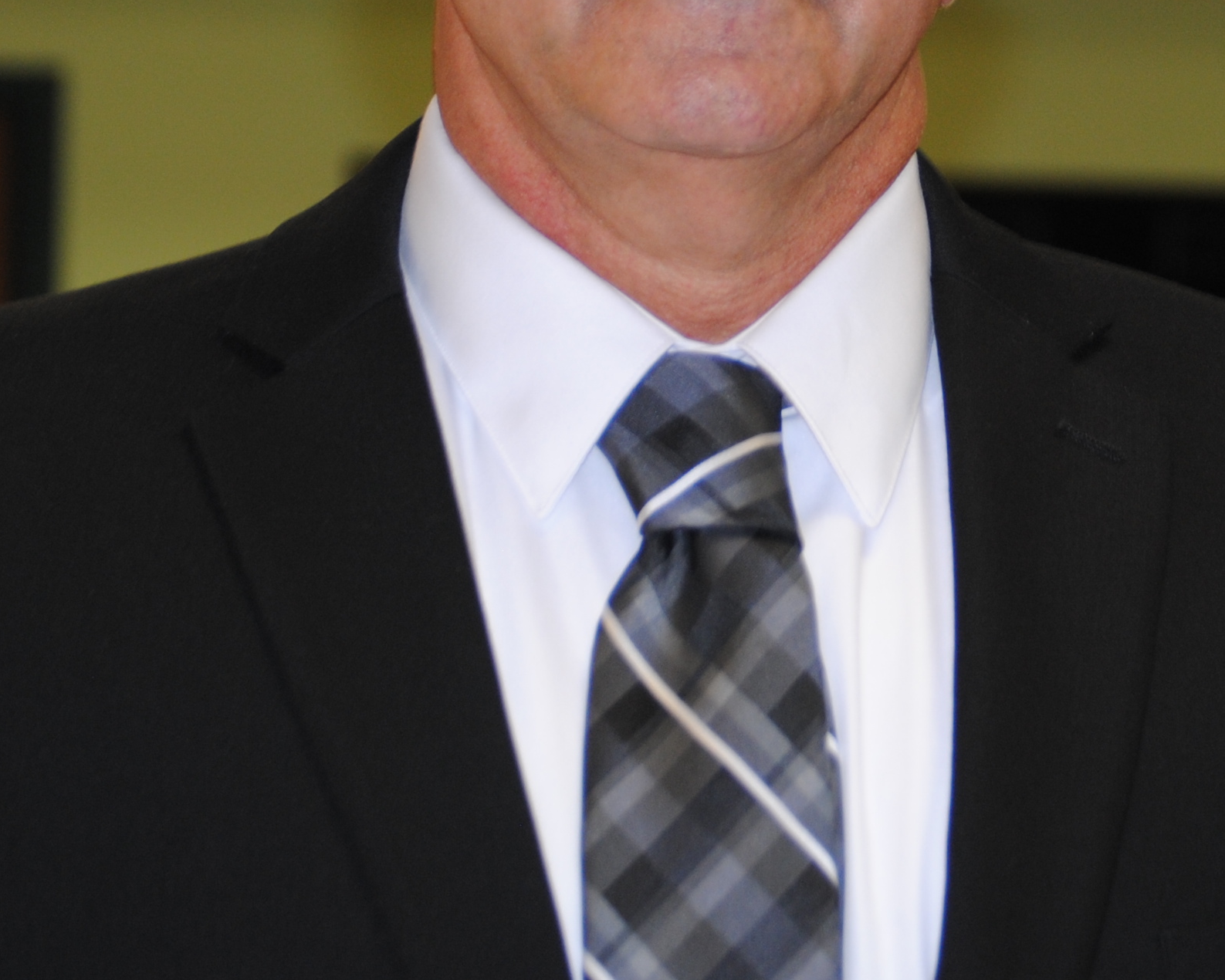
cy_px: 176
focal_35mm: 189
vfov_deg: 8.2
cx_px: 770
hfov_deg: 10.2
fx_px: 6858
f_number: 4
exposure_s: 1/60
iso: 200
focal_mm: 55
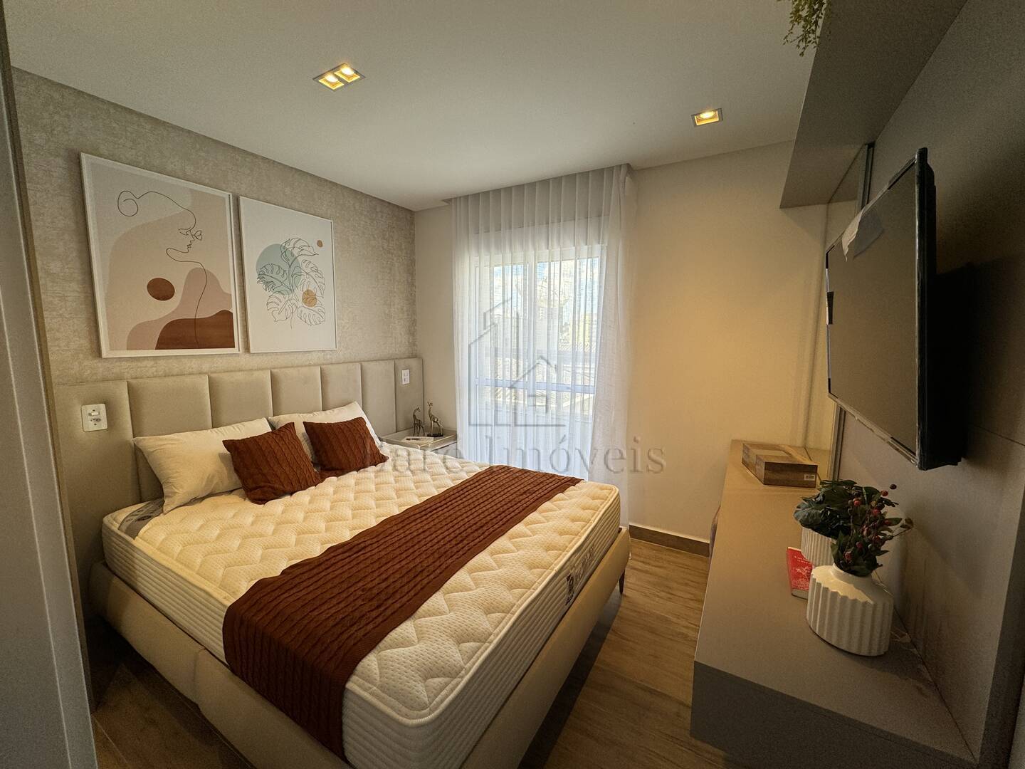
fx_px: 415
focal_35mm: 14
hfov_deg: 102.1
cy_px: 384
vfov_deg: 85.7
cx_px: 512
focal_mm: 2.22
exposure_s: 1/176
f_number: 2.2
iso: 40
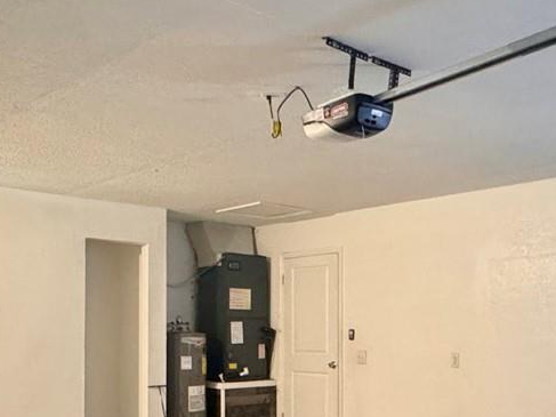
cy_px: 330
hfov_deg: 41.1
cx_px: 321
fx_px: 739
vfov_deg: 30.8
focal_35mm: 46
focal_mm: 2.22
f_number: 2.2
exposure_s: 1/30
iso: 1250
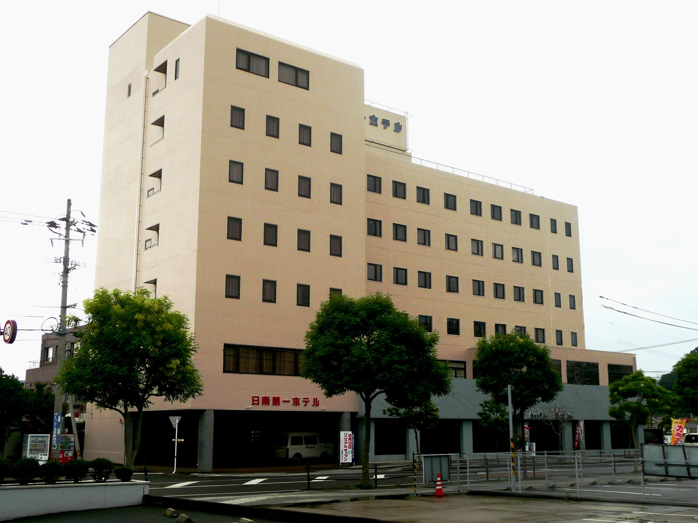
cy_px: 262
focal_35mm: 40
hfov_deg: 46.8
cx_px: 349
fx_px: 807
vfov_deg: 36.0
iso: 100
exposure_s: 1/200
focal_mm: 6.5
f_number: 3.9
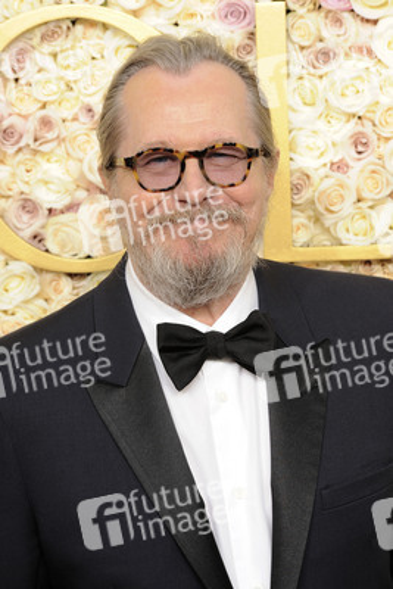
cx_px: 196
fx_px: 3272
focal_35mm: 200
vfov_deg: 10.3
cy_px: 294
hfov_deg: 6.9
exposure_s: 1/250
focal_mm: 200
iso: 1000
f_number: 10
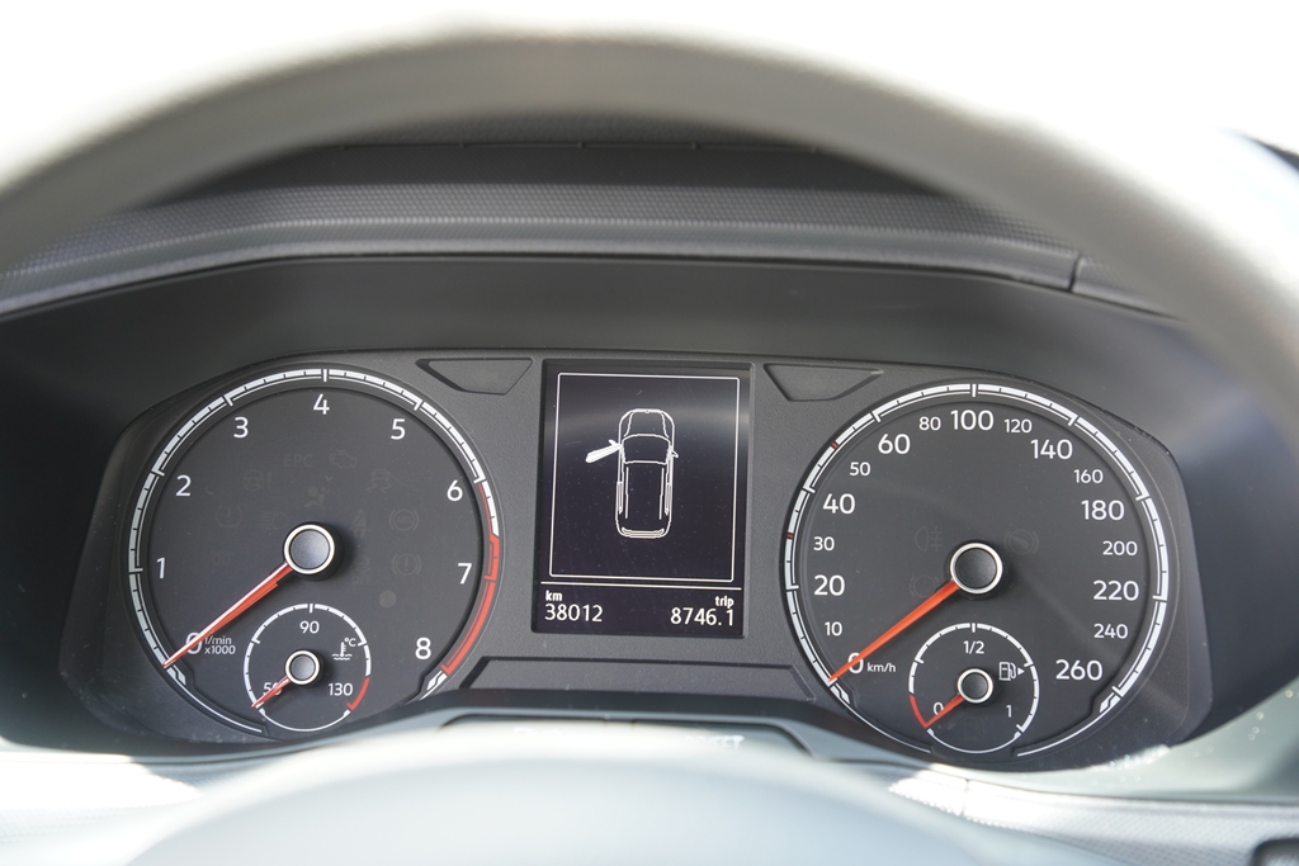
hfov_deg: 30.5
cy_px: 433
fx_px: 2382
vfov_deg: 20.6
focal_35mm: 66
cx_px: 650
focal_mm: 44
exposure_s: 1/80
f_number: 4
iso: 400
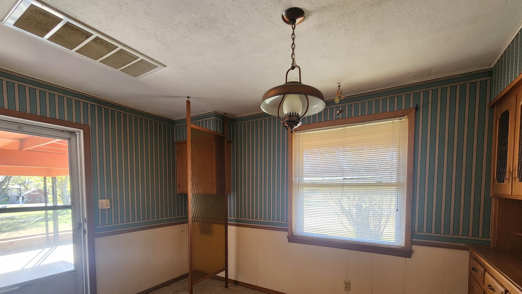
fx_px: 208
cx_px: 269
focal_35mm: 15
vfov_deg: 67.8
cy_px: 205
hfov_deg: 103.0
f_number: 2.2
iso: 250
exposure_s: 1/60
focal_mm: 2.2
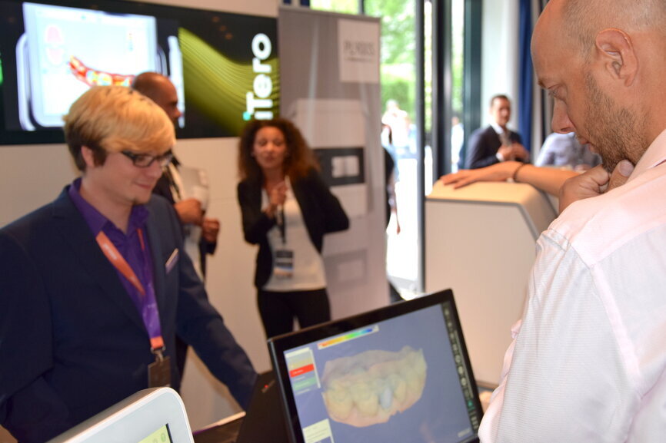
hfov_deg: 41.1
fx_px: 888
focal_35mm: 48
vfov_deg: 28.1
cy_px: 222
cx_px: 333
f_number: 4.5
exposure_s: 1/80
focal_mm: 32
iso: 800
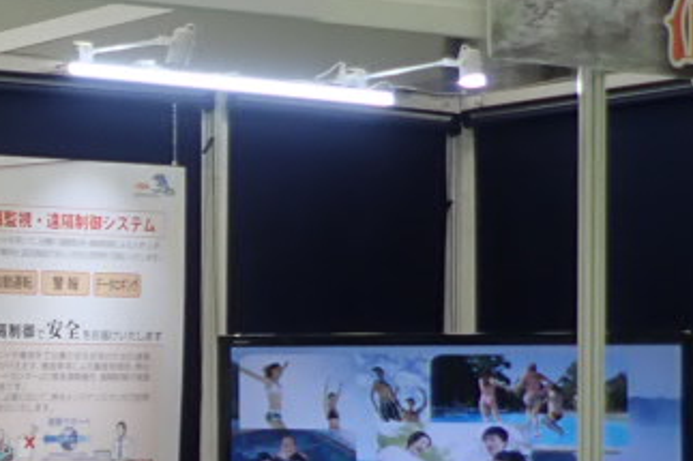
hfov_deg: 16.7
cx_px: -528
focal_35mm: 103
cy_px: 350
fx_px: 1982
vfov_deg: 13.2
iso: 100
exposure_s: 1/80
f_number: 2
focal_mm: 4.5
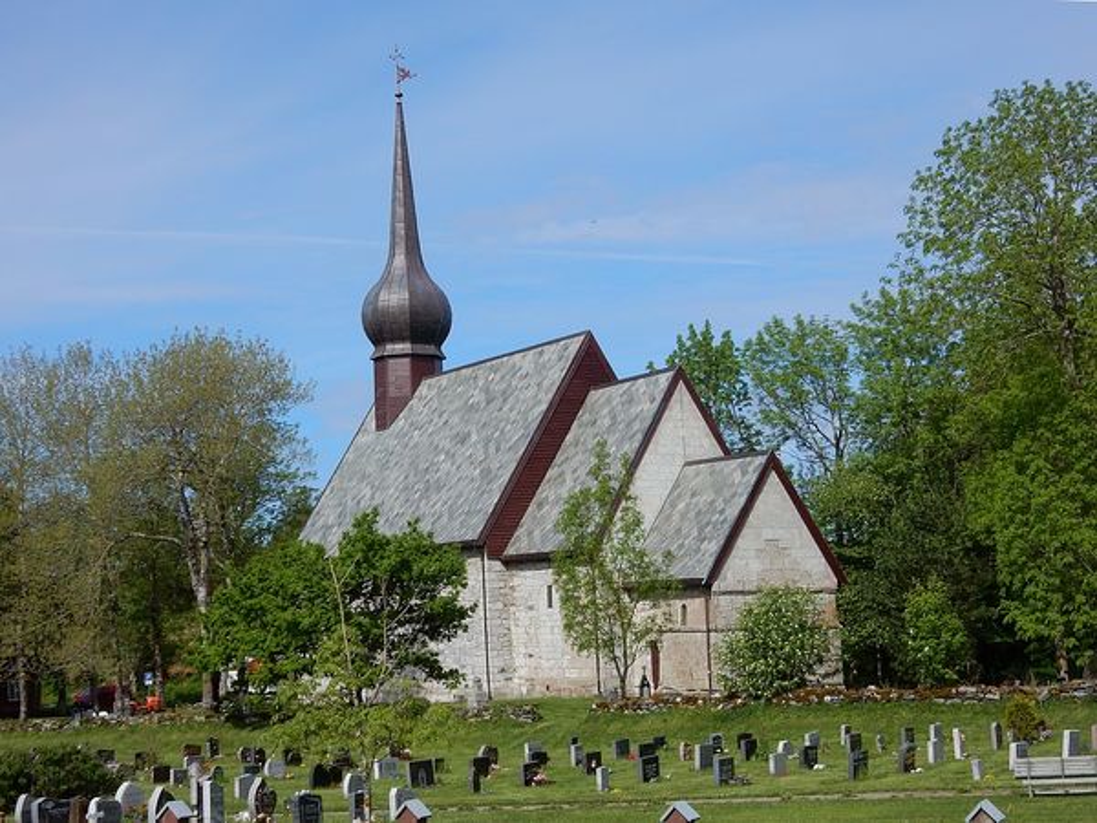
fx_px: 1901
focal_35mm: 60
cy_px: 412
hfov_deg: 32.2
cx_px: 548
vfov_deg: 24.4
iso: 125
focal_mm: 10.7
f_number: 4.5
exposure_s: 1/1250
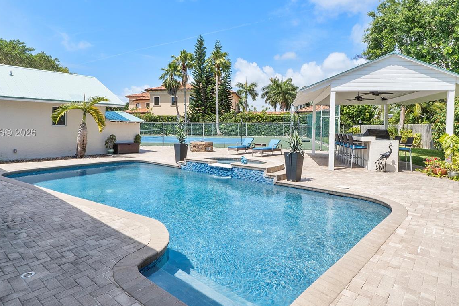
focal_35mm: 21
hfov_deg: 81.2
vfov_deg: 59.2
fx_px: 268
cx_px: 232
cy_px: 133
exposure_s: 1/160
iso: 100
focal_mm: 10
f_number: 11
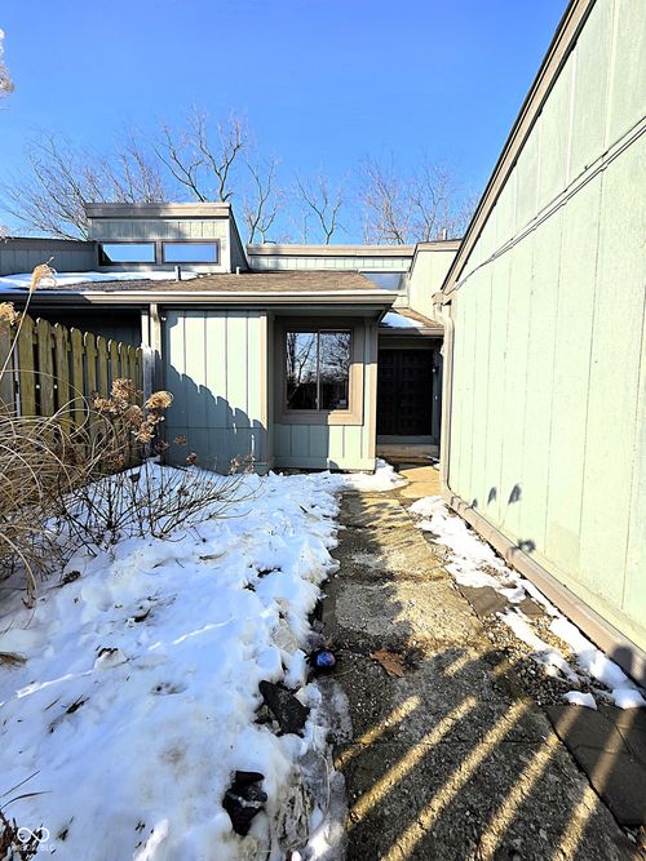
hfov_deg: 89.9
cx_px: 323
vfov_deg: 106.2
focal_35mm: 13
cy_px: 430
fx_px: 324
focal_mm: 2.2
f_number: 1.9
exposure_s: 1/1036
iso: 40
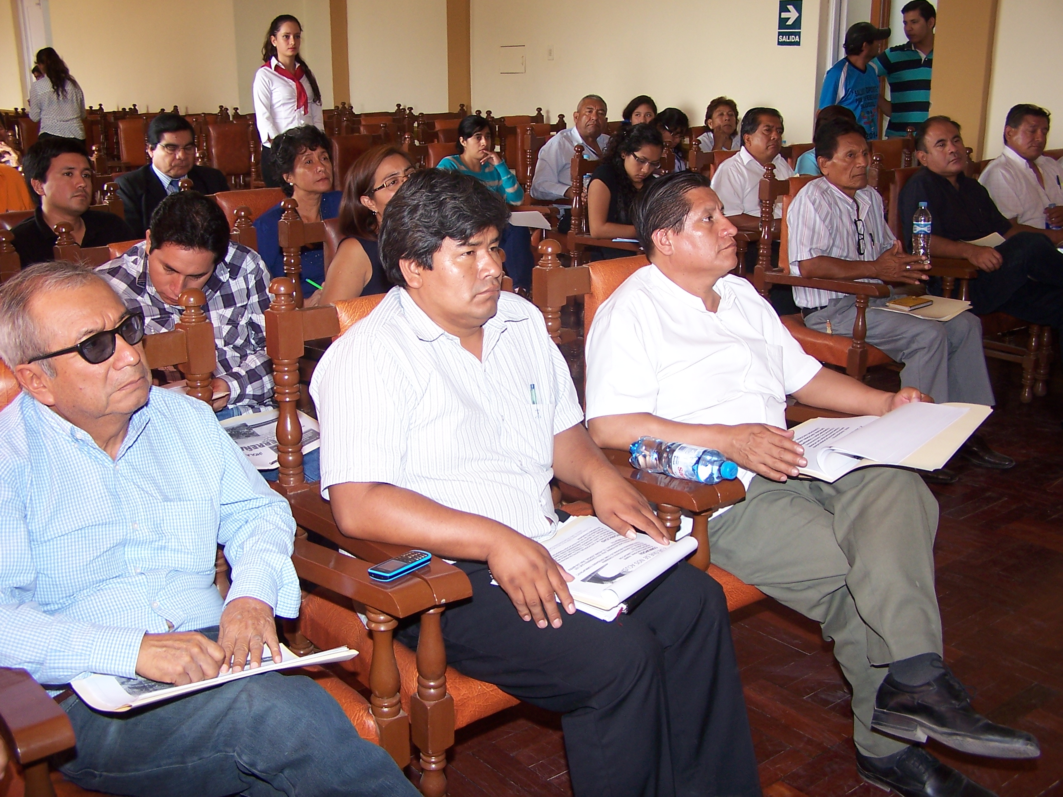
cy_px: 398
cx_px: 532
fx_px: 1167
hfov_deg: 49.0
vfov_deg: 37.7
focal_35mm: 38
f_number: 2.8
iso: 80
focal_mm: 6.3
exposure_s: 1/30
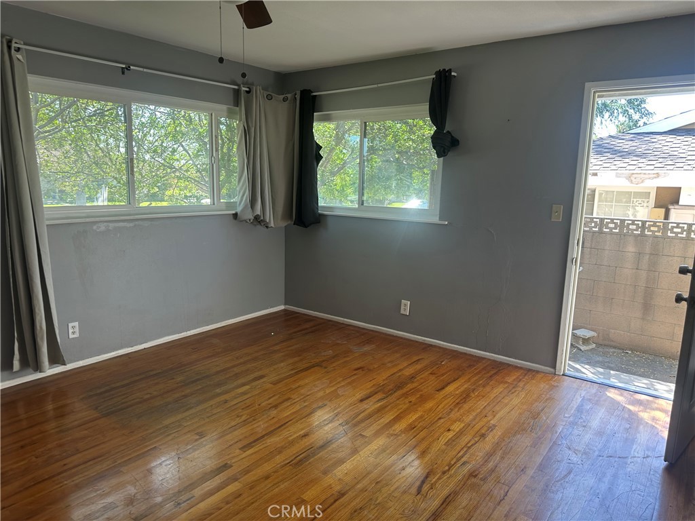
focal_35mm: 24
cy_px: 260
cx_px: 348
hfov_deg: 71.6
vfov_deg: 56.8
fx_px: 482
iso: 80
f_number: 1.78
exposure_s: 1/121
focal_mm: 6.86
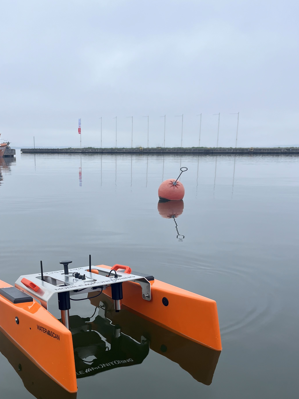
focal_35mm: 38
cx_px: 111
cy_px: 275
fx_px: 438
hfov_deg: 37.5
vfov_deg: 47.9
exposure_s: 1/1422
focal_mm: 5.1
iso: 50
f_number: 1.6
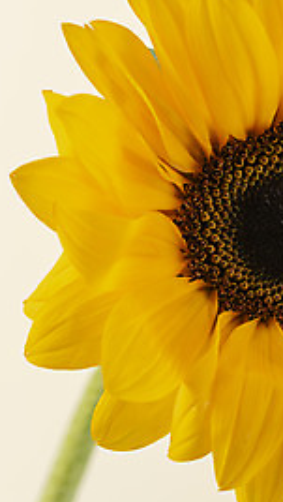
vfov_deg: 13.1
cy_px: 345
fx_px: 2185
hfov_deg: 7.4
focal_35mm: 164
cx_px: 153
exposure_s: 1/125
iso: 100
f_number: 13
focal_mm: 105
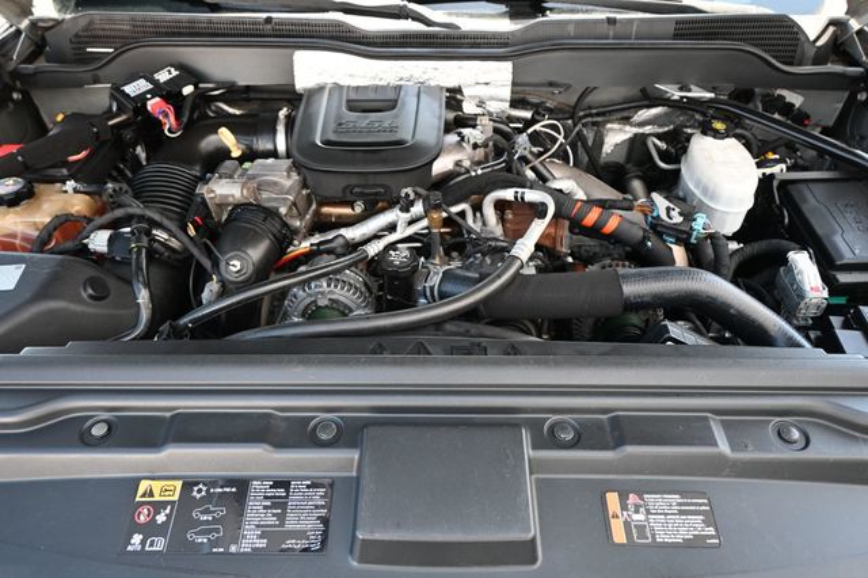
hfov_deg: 67.4
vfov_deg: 47.9
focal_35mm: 27
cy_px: 289
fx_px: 651
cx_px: 434
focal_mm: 18
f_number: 3.5
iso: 400
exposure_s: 1/125
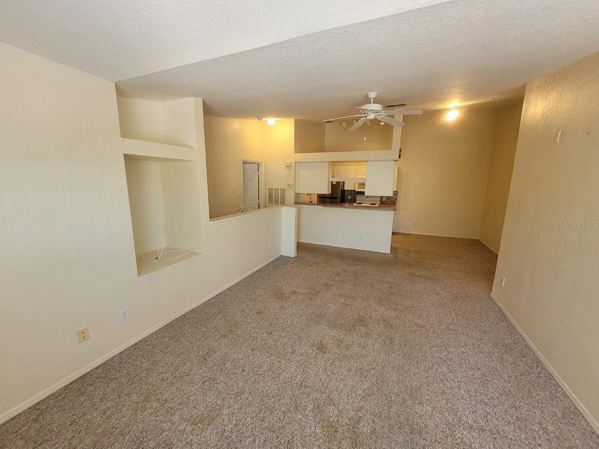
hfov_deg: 106.2
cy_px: 224
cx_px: 300
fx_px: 225
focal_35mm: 13
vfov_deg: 89.9
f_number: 2.2
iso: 250
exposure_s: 1/60
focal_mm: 1.74
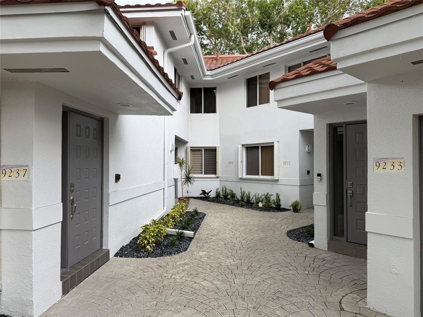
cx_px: 212
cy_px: 158
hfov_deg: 71.6
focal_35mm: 24
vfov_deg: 56.8
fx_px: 293
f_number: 1.78
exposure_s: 1/567
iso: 80
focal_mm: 6.76
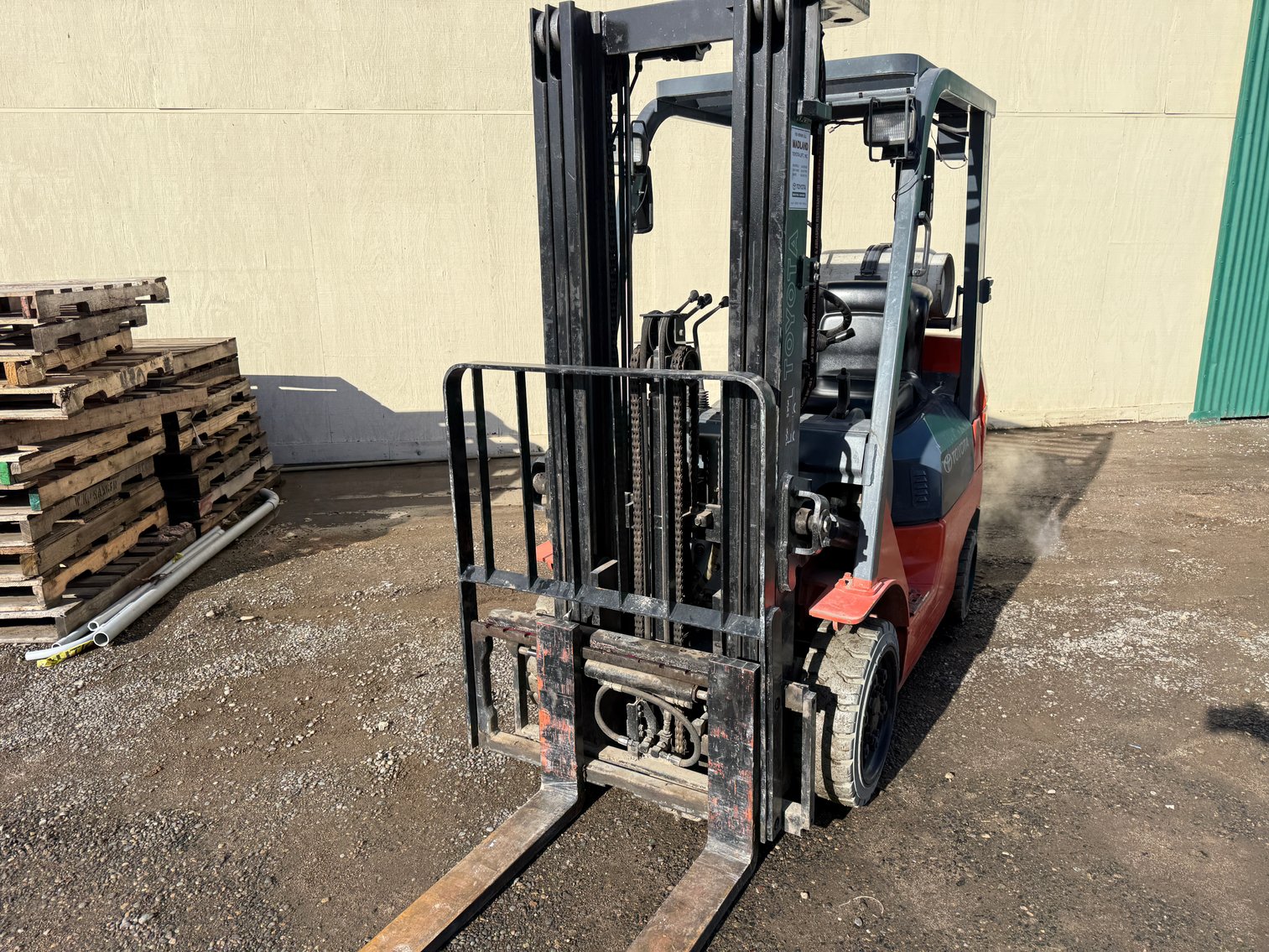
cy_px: 476
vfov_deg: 56.8
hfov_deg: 71.6
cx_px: 634
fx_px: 880
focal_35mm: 24
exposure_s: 1/3584
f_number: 1.78
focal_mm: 6.76
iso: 80
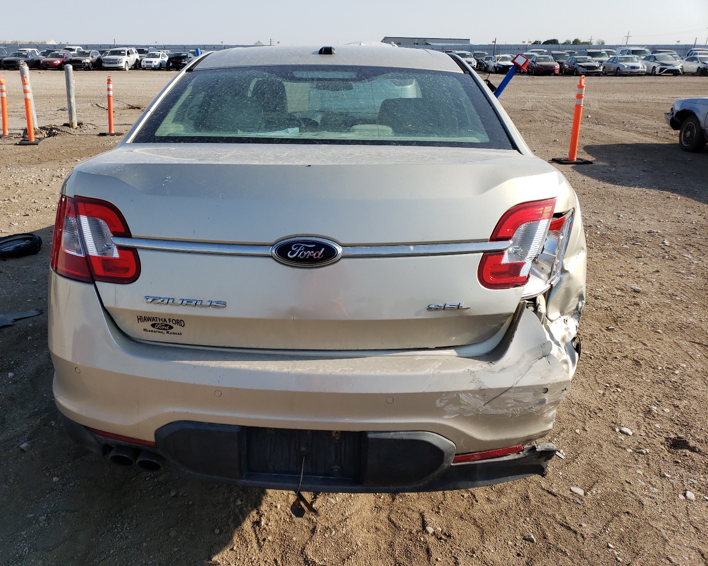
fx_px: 587
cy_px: 277
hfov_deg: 62.1
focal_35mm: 28
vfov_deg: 51.5
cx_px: 319
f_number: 1.5
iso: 50
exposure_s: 1/2500
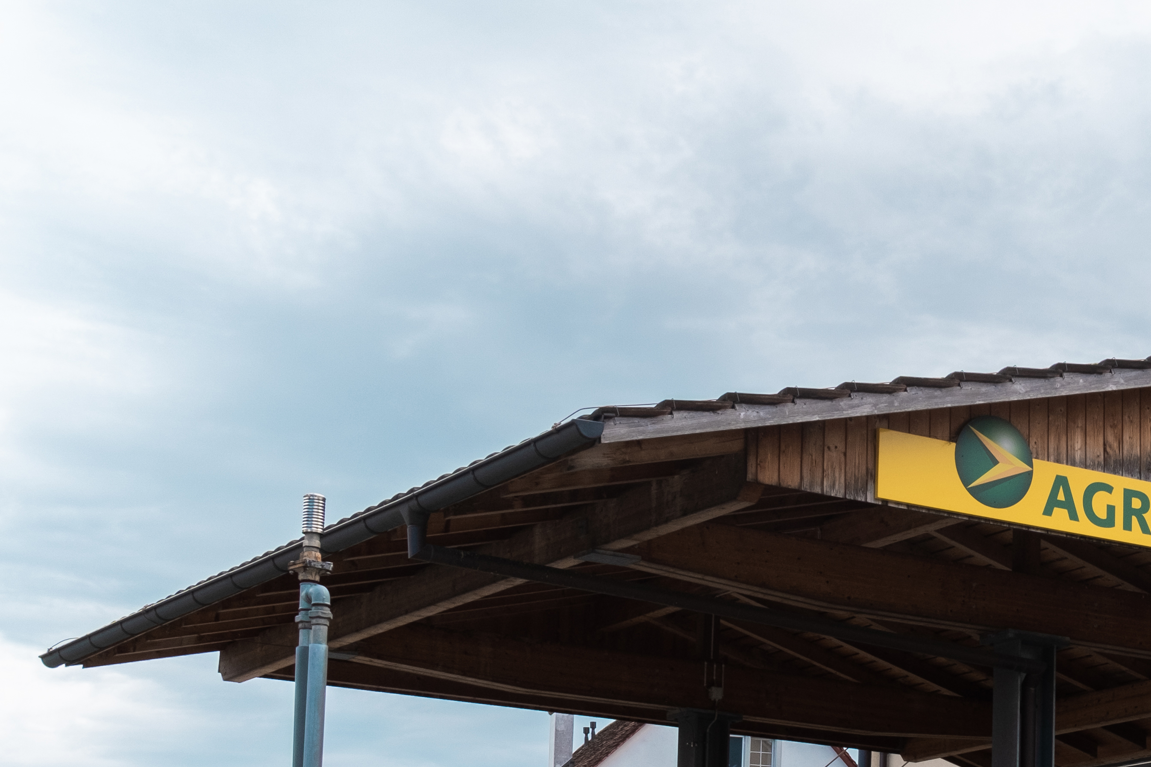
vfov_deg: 16.7
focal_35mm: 80
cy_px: 786
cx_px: 1203
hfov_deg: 24.0
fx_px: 2558
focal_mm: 23
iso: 160
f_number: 10
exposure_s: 1/125
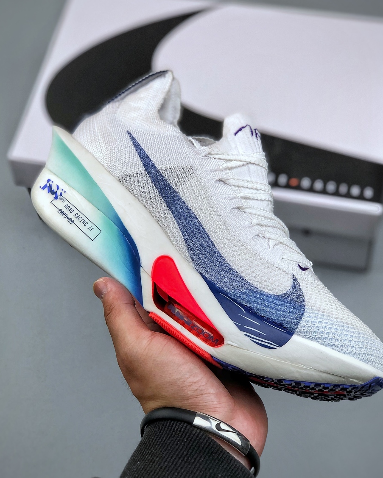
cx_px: 197
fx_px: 1006
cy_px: 239
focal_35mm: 71
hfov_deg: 21.6
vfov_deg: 26.8
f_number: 2.8
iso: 20
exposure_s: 1/100
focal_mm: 6.6
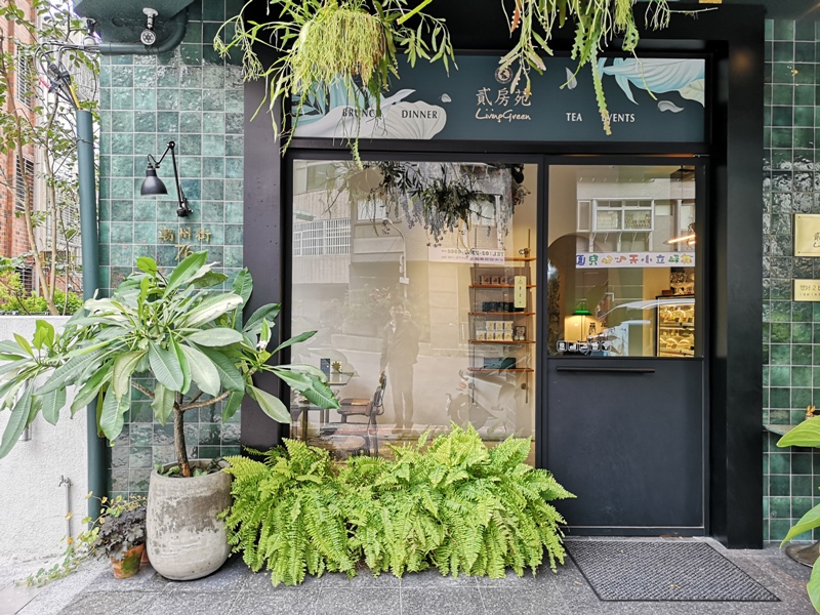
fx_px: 640
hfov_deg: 65.3
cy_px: 308
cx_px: 410
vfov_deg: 51.4
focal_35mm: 27
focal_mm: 3.95
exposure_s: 1/120
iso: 100
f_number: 1.8
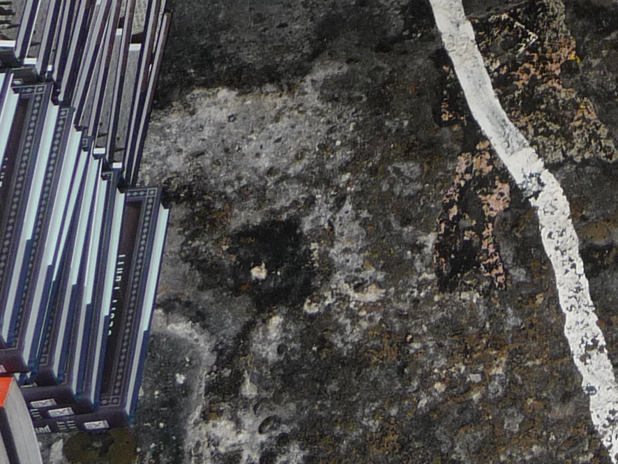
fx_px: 1857
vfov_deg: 13.5
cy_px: -204
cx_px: 829
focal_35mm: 104
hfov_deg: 17.6
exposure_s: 1/30
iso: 100
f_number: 3.3
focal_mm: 4.7
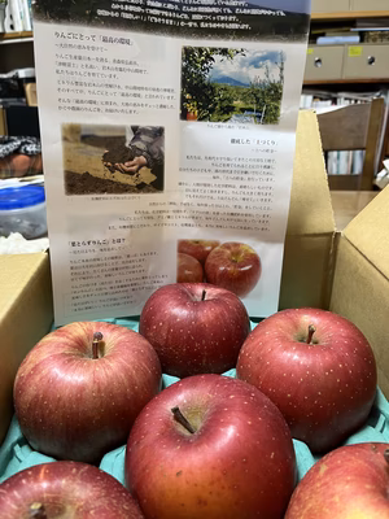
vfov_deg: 67.3
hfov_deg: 53.1
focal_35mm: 26
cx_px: 194
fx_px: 390
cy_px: 260
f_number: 1.6
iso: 160
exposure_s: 1/60
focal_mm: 5.1
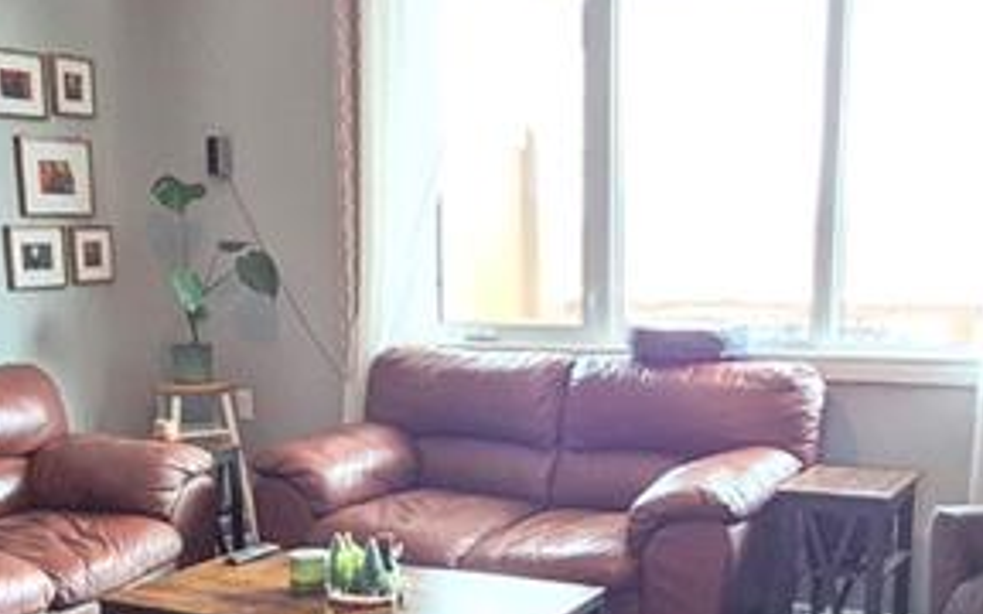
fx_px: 1313
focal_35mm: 49
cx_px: 420
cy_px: 559
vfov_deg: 25.5
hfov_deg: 41.0
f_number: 2.2
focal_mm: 1.74
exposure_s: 1/40
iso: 1250
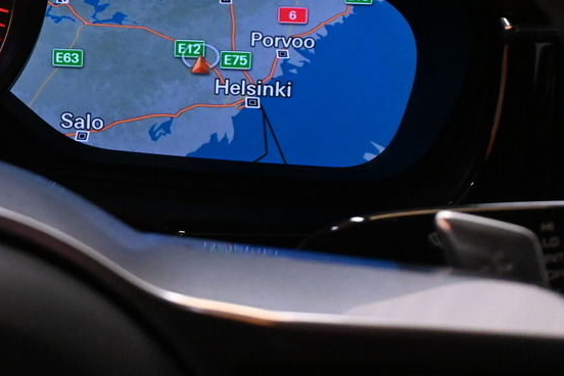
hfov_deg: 14.7
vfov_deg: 10.1
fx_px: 2102
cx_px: -132
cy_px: -19
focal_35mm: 134
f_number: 7.1
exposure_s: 1/200
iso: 3200
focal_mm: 30.5
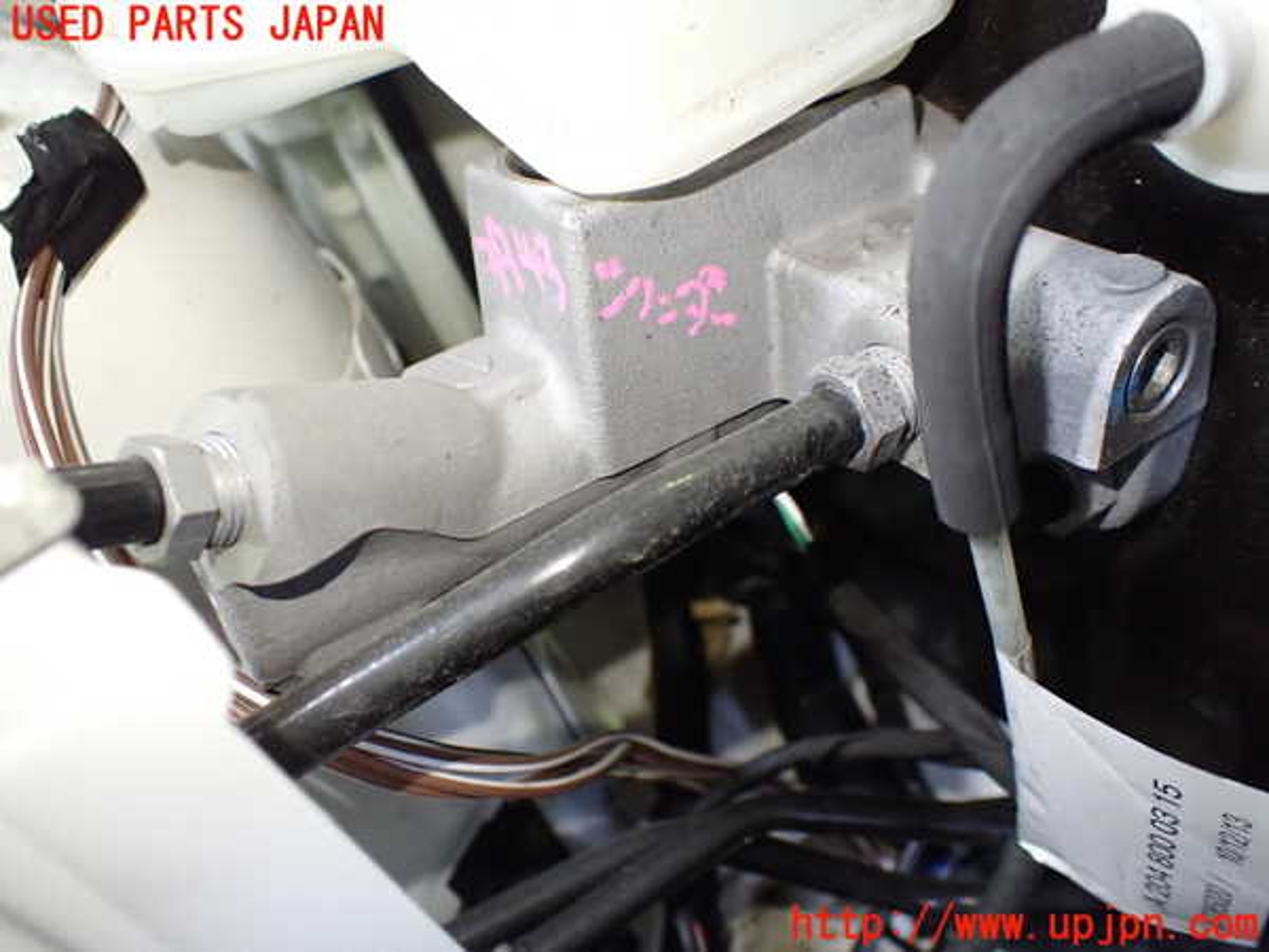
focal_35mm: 30
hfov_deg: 60.0
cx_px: 634
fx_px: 1100
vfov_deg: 46.8
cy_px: 476
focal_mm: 5.4
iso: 800
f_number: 2.3
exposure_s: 1/60
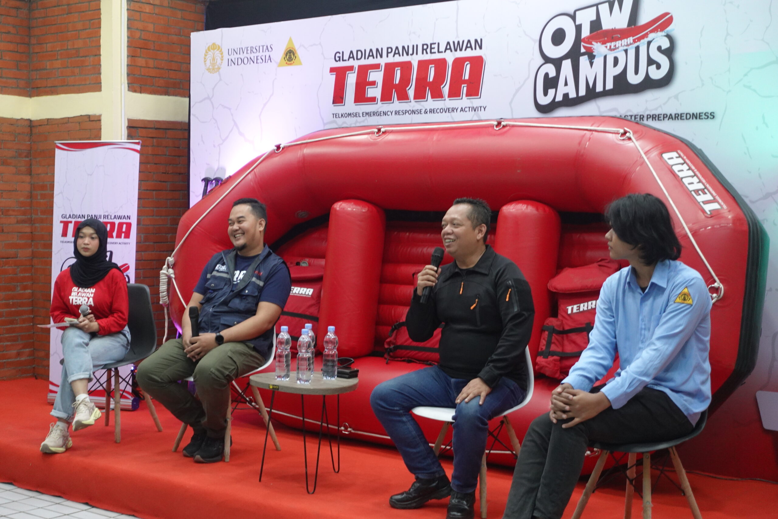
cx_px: 389
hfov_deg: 35.6
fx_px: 1210
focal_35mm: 56
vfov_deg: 24.2
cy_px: 260
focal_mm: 21.08
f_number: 2.8
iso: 1000
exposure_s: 1/60
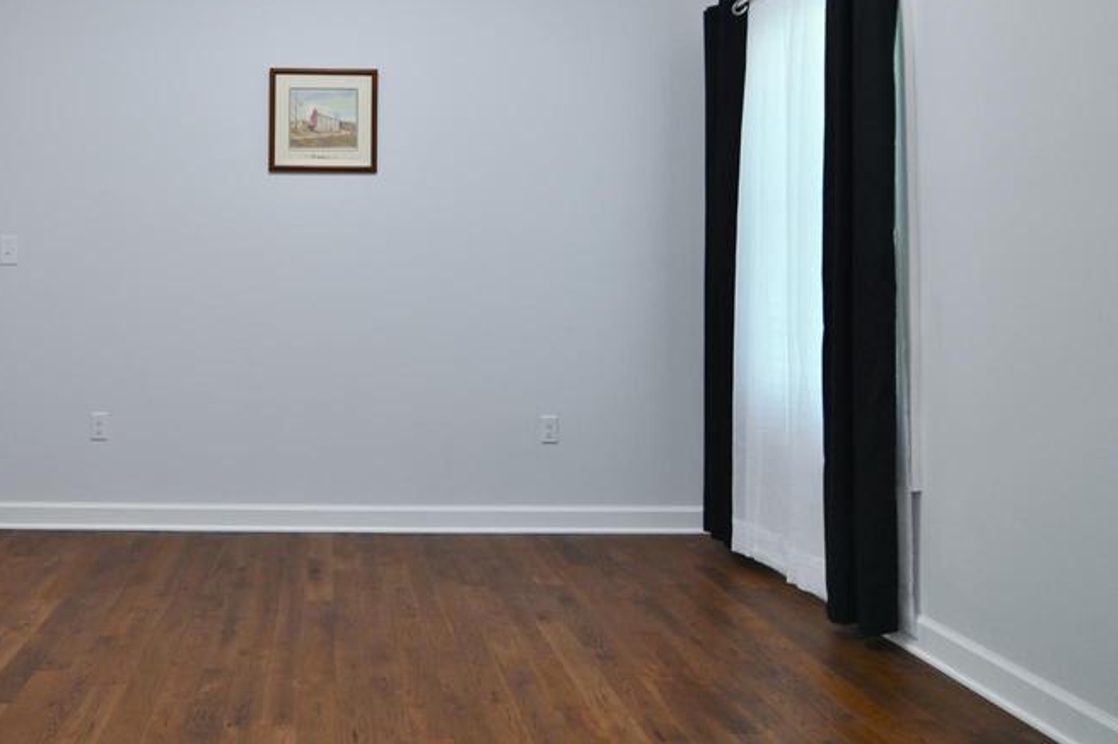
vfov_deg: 50.5
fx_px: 776
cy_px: 262
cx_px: 317
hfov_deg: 68.1
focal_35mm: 25
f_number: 2.8
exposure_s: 1/125
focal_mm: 16
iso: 720
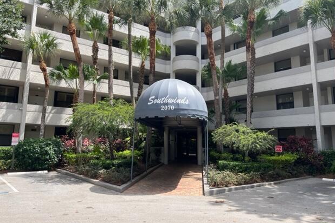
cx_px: 173
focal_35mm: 28
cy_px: 101
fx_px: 261
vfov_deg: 46.3
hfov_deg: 65.5
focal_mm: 5.1
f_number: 1.6
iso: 50
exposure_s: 1/1458
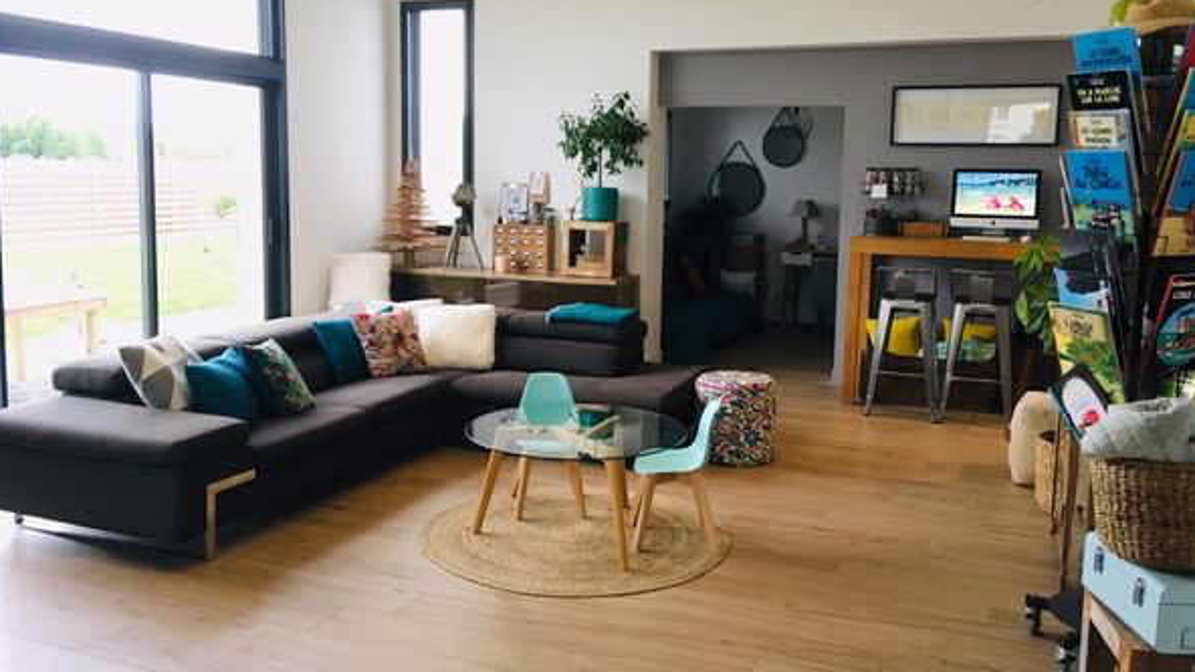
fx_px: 1014
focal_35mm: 32
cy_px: 287
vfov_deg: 36.6
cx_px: 600
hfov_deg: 61.0
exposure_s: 1/33
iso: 160
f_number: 2.2
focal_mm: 4.15
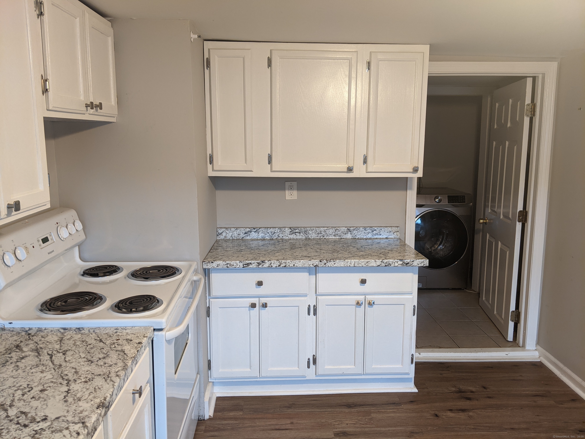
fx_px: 456
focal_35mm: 27
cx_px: 292
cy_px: 220
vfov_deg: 51.4
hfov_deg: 65.3
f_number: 1.8
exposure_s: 1/24
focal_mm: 4.44
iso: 92
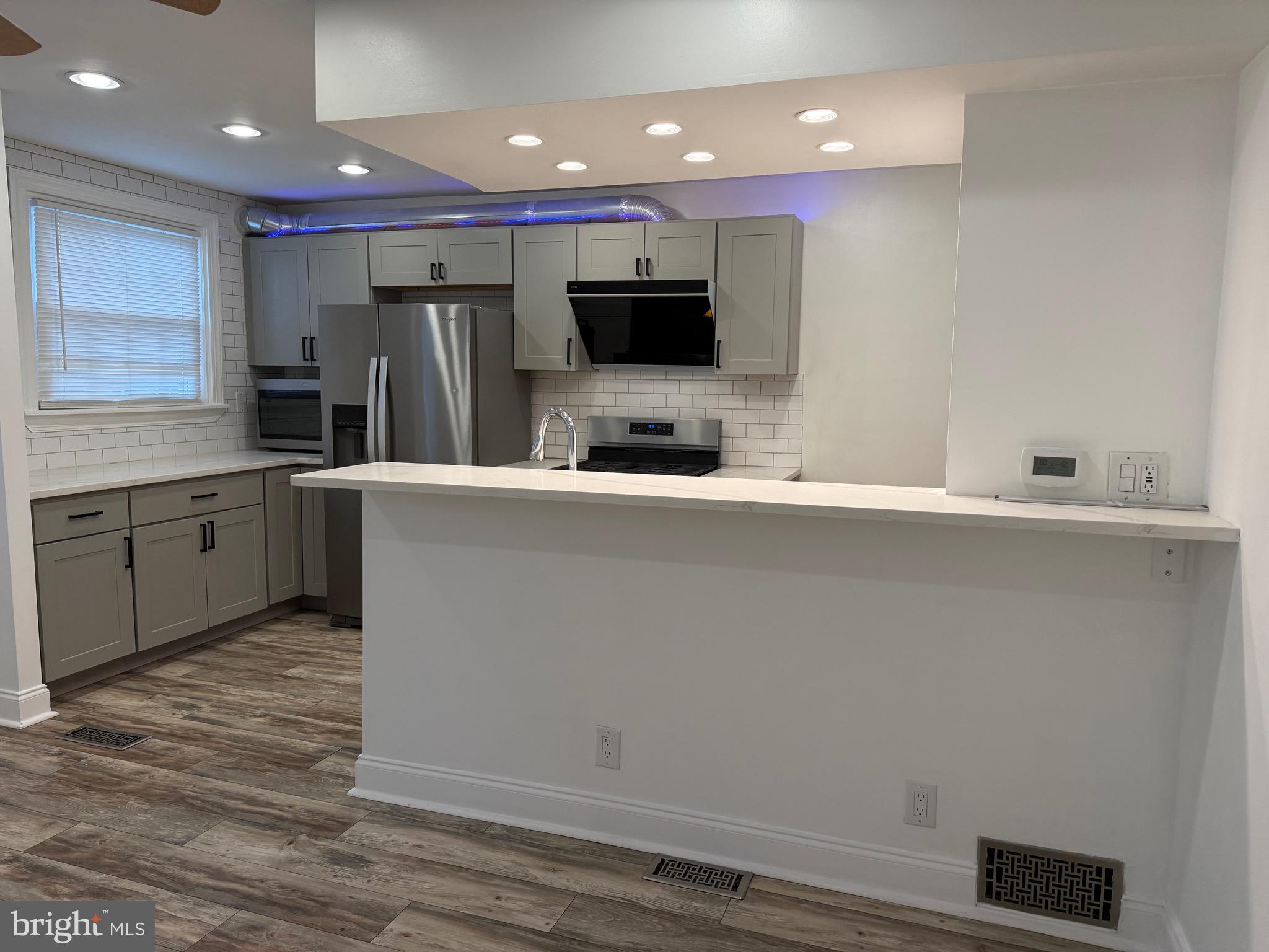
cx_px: 634
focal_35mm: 24
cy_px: 476
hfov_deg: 71.6
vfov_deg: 56.8
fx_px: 880
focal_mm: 6.76
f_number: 1.78
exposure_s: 1/224
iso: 160
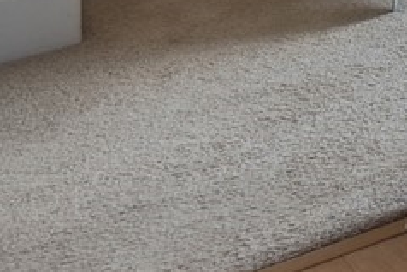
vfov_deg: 8.4
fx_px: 1369
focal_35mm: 121
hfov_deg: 9.5
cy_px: -671
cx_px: 1420
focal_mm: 17
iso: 200
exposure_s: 1/80
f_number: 8
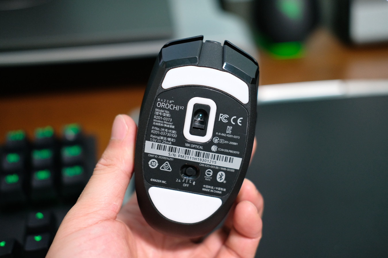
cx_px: 194
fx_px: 571
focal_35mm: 53
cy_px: 129
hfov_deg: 37.5
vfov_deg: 25.5
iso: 1000
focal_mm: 35
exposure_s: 1/60
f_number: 2
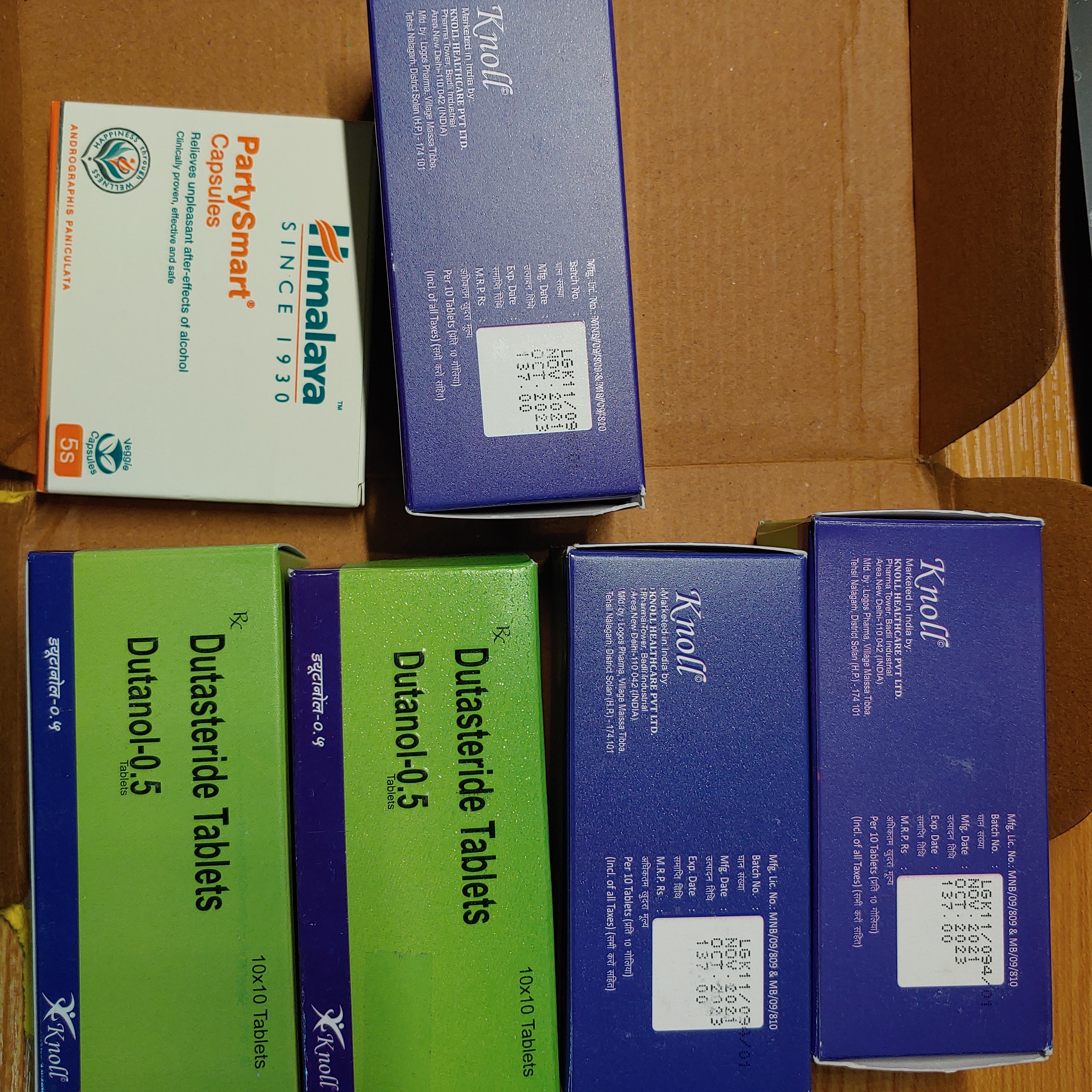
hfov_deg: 54.0
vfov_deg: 54.0
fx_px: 1071
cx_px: 554
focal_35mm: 30
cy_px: 516
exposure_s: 1/120
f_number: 1.5
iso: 50
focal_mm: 4.23
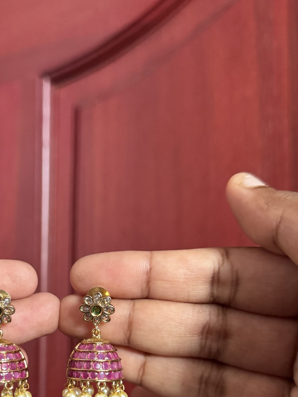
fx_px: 505
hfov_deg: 31.9
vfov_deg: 41.8
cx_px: 53
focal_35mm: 44
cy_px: 291
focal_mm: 6.76
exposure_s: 1/60
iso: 800
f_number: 1.78
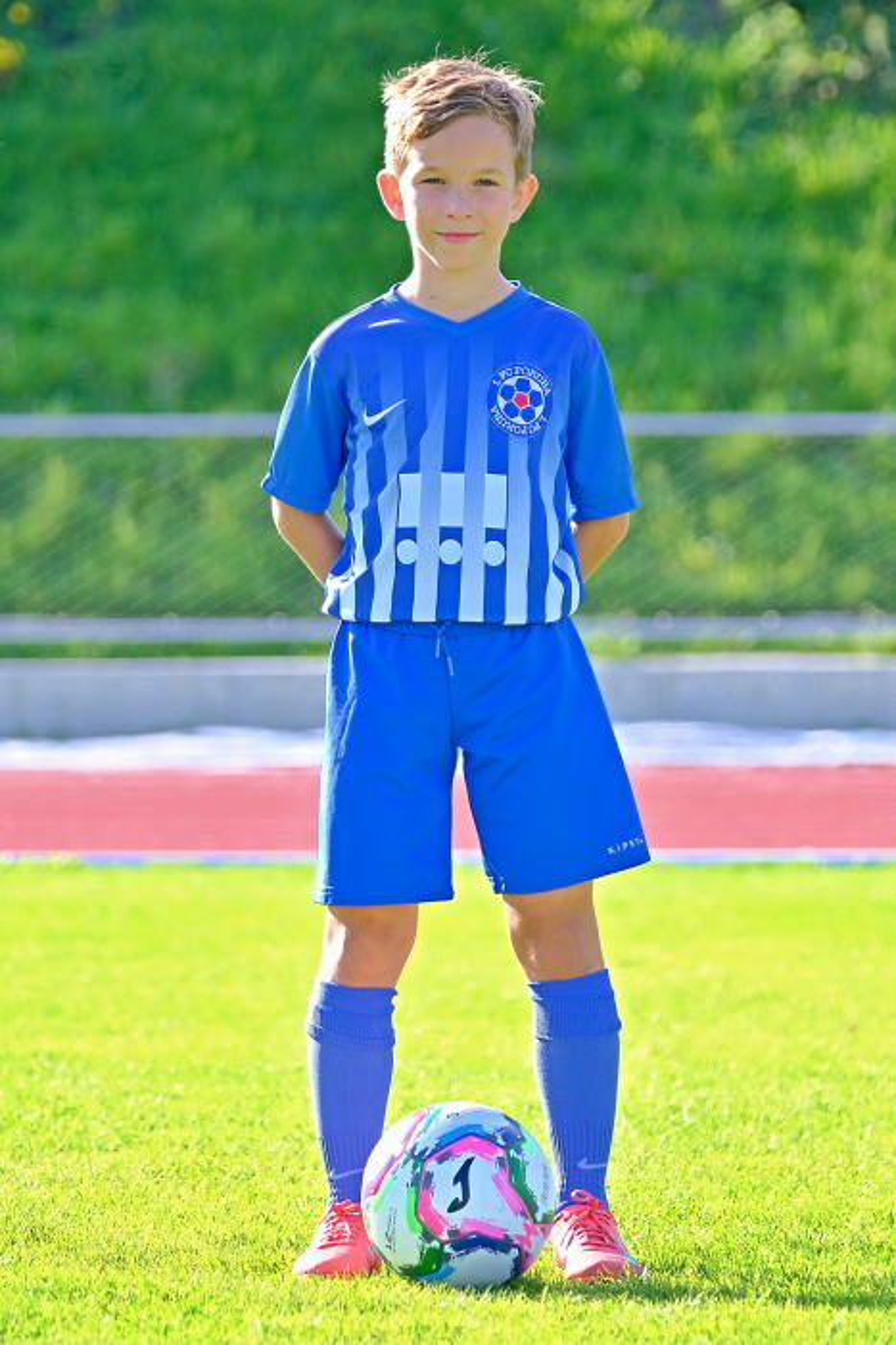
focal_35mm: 153
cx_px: 448
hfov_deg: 9.0
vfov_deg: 13.4
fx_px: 5714
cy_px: 672
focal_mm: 102.2
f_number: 2.8
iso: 320
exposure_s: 1/600
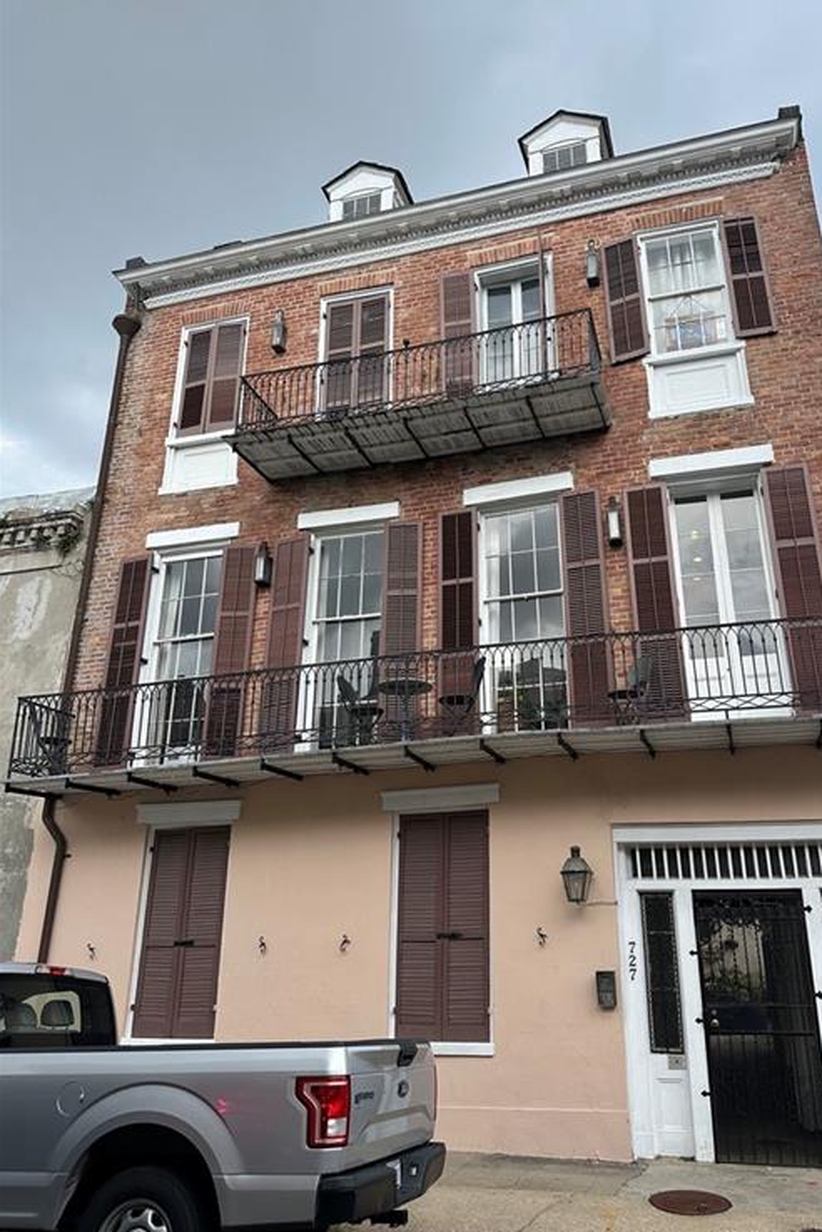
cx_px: 480
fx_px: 890
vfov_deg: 69.4
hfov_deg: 49.4
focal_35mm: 26
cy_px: 602
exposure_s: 1/1009
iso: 80
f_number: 1.78
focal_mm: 6.86
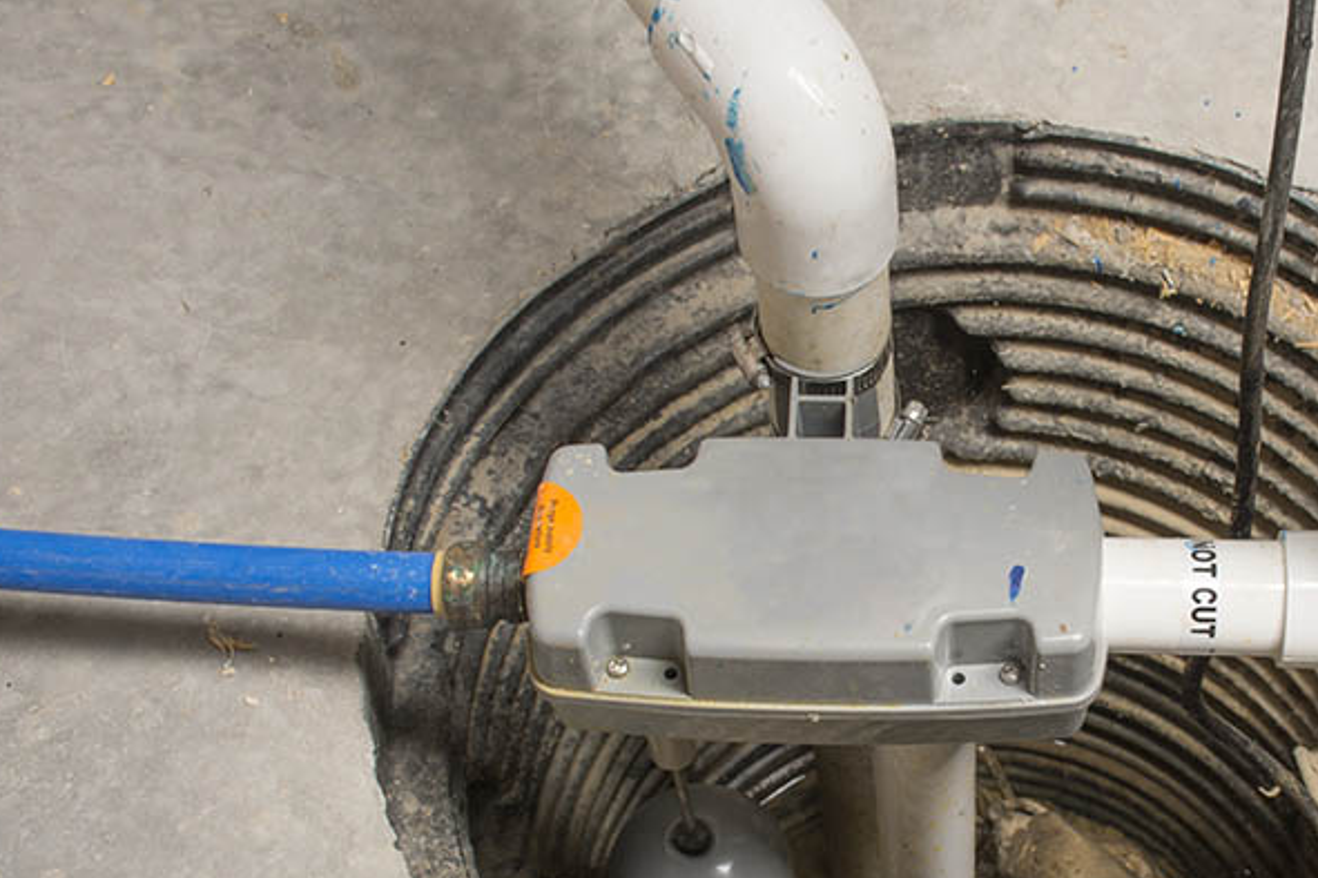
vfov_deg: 20.6
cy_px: 620
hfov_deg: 30.2
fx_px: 2409
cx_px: 966
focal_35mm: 66
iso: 100
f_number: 11
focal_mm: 27
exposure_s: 1/250
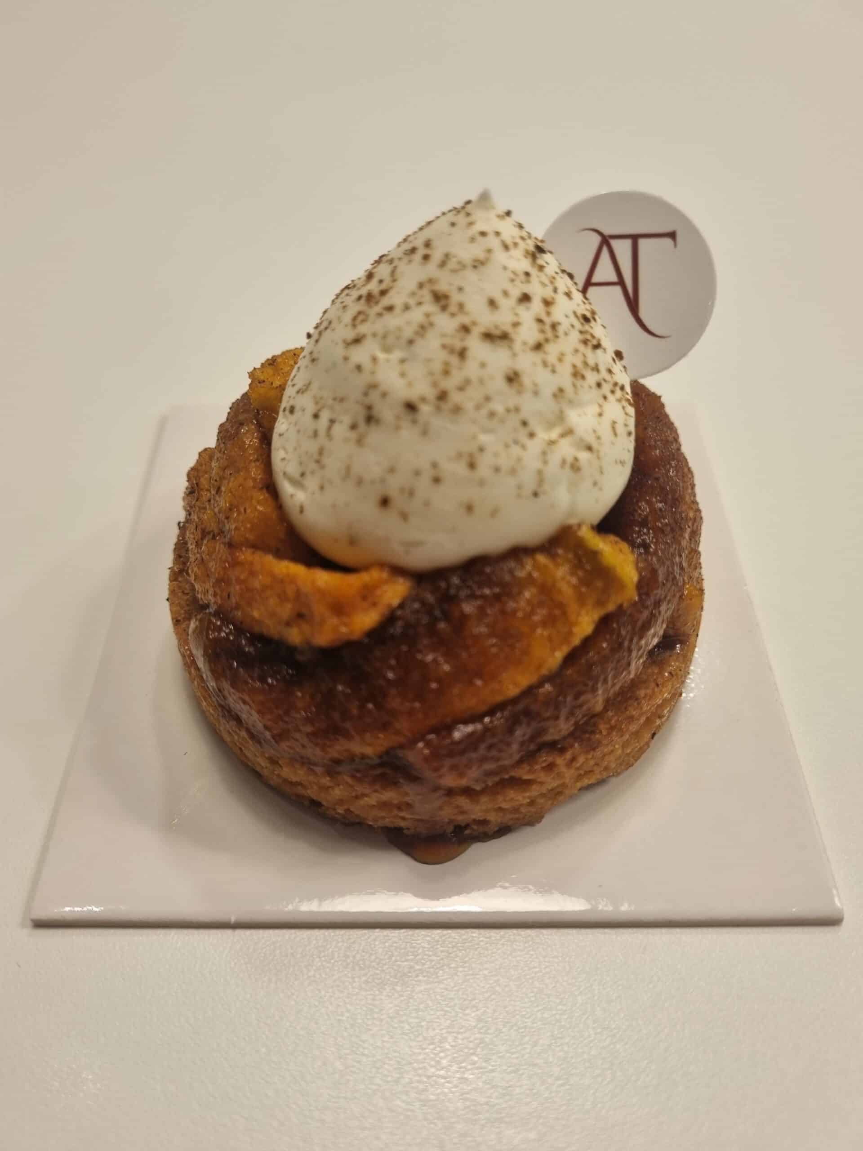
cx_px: 432
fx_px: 864
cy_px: 576
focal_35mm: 26
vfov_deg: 67.3
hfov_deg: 53.1
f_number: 1.8
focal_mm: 5.4
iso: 80
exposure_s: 1/100
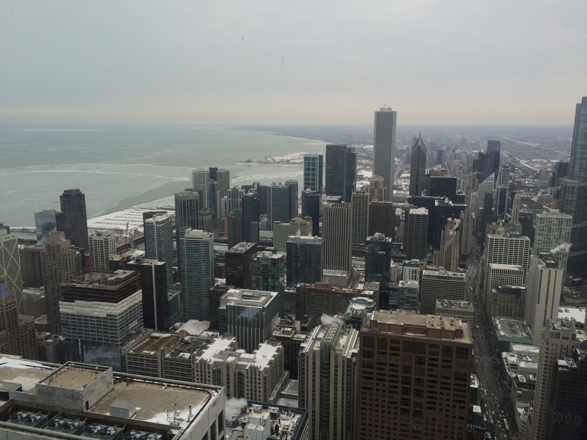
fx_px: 492
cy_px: 220
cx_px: 294
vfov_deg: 48.2
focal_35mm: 29
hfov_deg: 61.7
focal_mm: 4.15
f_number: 2.2
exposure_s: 1/227
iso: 32
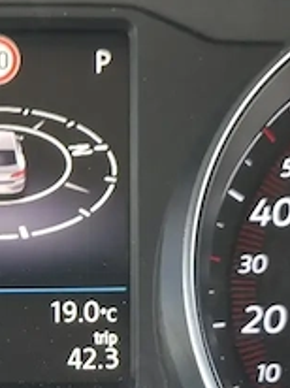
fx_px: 1668
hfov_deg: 9.9
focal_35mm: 149
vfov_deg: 13.0
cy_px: 435
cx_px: -11
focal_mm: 6.3
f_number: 1.7
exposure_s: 1/51.7
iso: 32
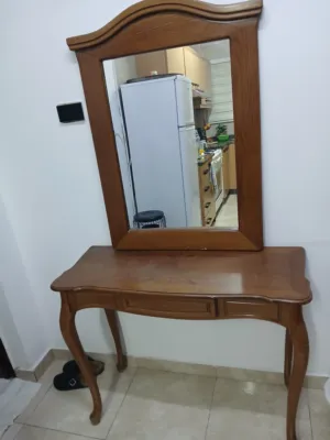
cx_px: 165
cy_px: 220
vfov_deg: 67.3
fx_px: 330
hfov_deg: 53.1
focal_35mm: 26
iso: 200
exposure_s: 1/33.3
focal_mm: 3.98
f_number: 1.8
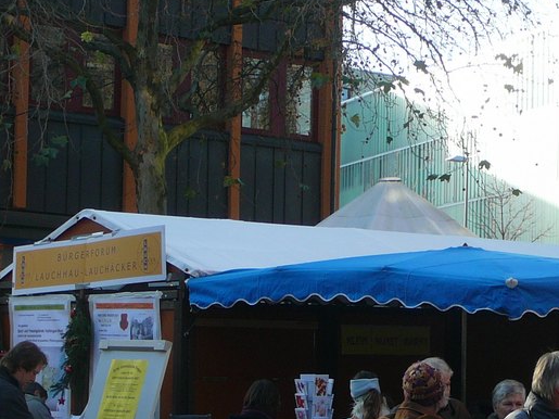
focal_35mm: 101
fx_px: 1631
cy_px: 402
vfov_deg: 14.4
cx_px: 455
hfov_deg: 19.2
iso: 80
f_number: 3.4
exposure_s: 1/250
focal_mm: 7.8
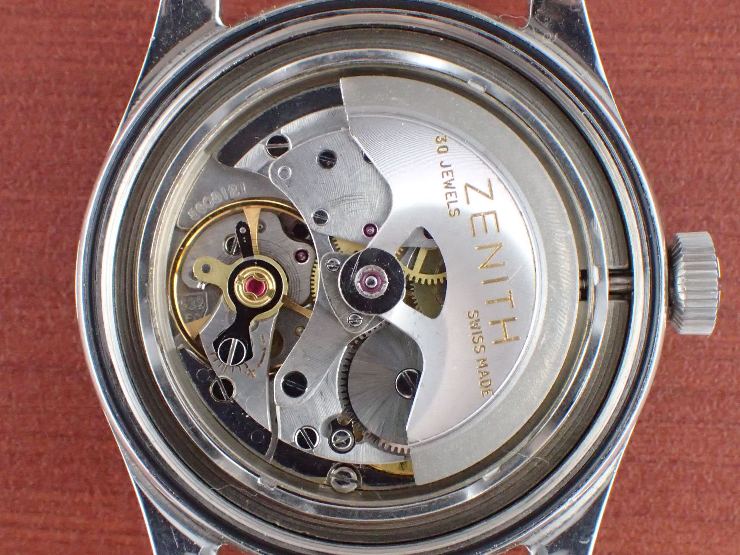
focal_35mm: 85
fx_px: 1817
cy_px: 278
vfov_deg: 17.4
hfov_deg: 23.0
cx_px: 370
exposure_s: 1/40
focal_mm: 15.41
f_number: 6.3
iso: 1600
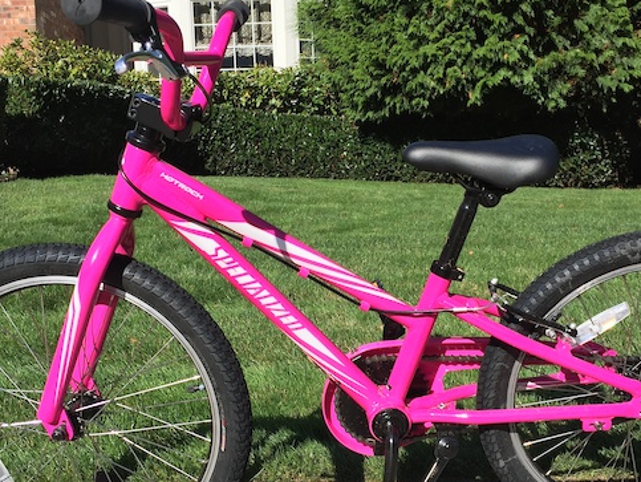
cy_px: 295
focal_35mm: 48
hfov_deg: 39.6
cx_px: 353
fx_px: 890
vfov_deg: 30.2
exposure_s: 1/1364
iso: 32
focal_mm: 4.15
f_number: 2.2
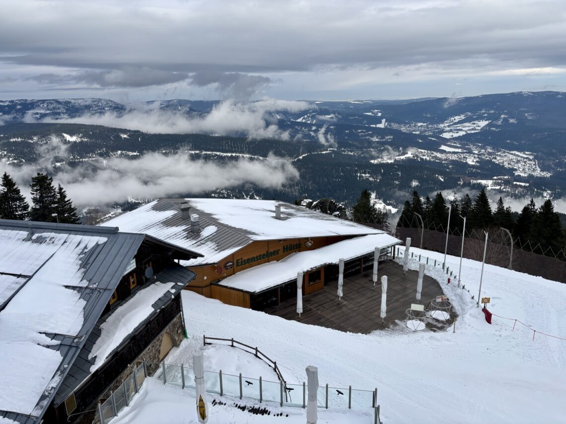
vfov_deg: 53.1
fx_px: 425
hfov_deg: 67.3
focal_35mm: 26
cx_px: 283
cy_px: 212
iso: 50
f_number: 1.6
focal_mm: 5.96
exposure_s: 1/2639
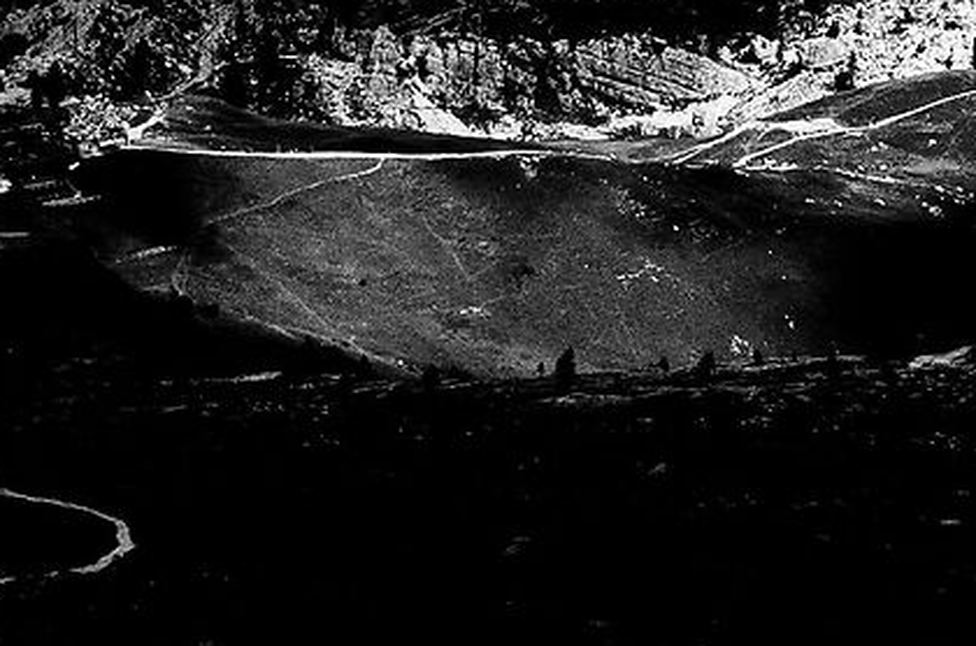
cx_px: 1287
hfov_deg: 10.1
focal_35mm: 200
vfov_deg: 6.6
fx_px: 5410
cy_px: -751
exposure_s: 1/500
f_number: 6.3
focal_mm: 18.3
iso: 100
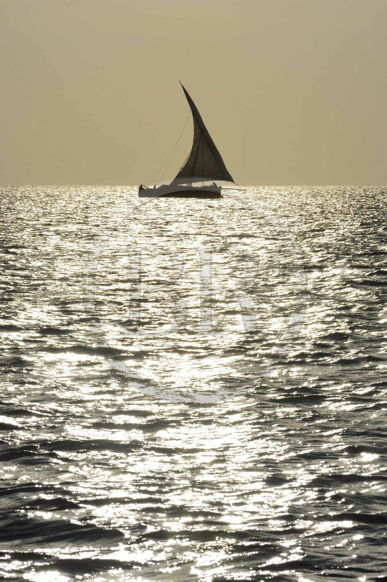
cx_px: 194
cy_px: 291
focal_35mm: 200
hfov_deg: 6.9
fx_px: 3230
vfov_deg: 10.3
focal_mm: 200
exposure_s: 1/640
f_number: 22
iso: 200
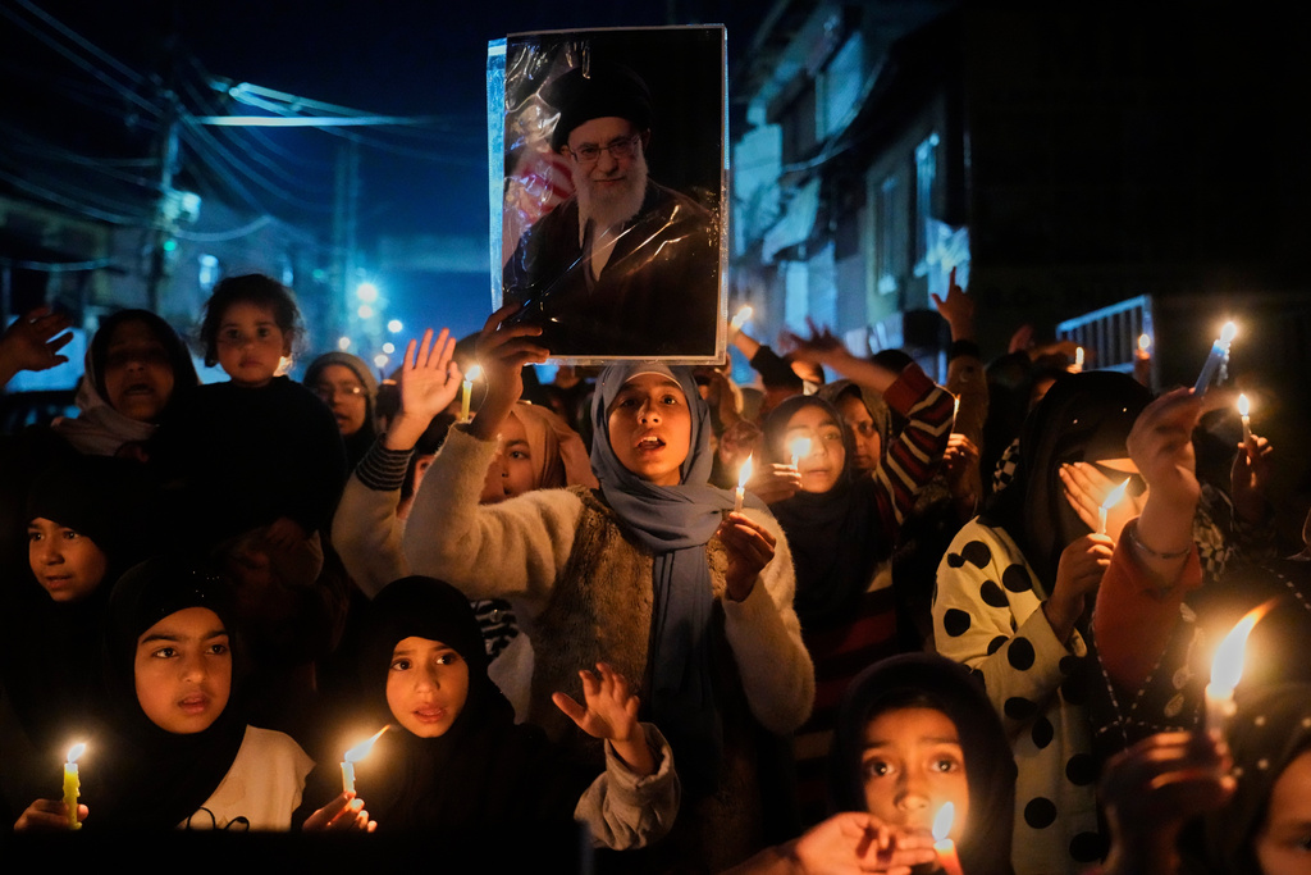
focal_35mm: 49
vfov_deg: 27.5
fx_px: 1785
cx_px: 656
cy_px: 438
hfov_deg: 40.3
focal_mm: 49
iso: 16000
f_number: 4
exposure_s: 1/80
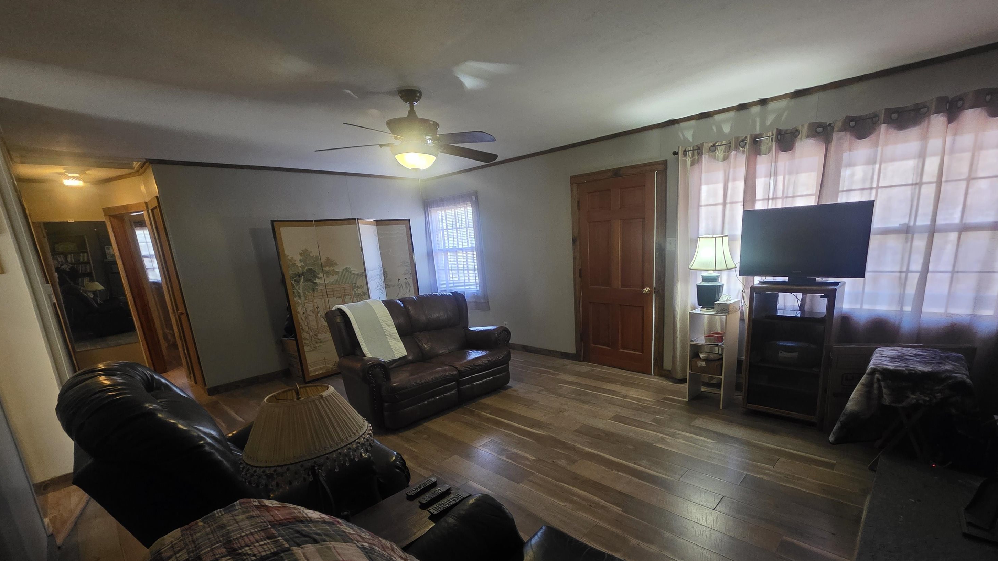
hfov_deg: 102.9
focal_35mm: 15
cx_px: 527
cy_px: 344
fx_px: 397
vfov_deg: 69.6
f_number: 1.9
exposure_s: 1/60
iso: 1000
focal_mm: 2.2
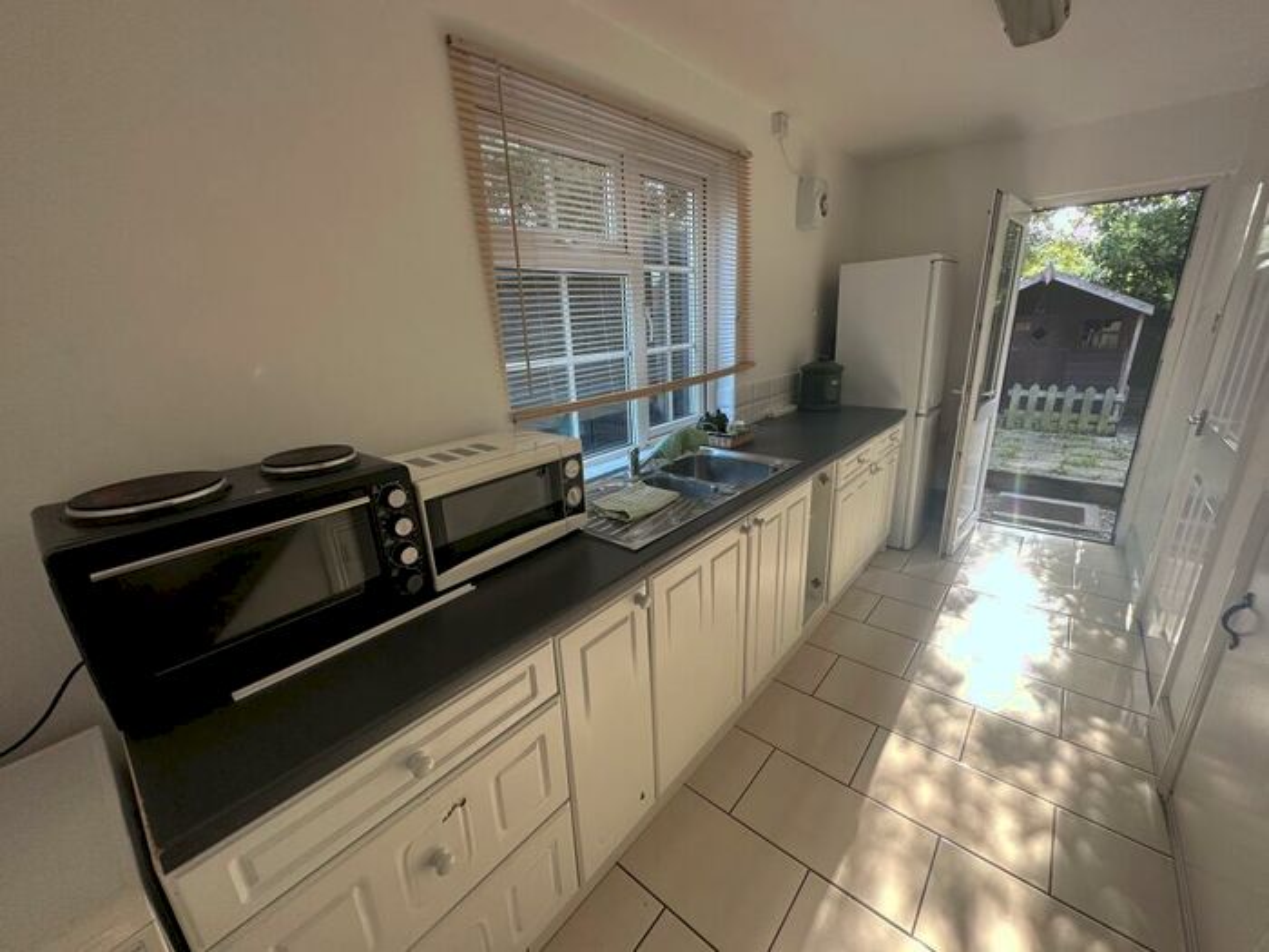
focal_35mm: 14
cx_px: 634
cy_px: 476
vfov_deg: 85.7
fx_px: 513
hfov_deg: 102.1
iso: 125
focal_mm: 2.22
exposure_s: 1/99
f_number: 2.2
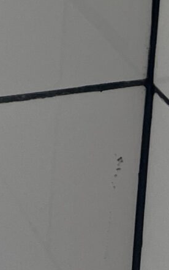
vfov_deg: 10.6
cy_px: -444
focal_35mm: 160
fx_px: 1178
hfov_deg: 8.1
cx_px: -63
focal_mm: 5.7
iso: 64
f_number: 1.5
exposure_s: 1/121
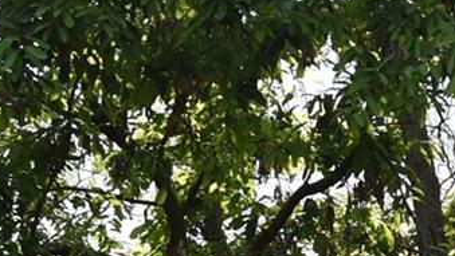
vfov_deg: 5.9
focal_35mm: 190
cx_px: 173
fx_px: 2293
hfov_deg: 11.3
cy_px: 814
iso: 200
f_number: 6.3
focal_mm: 20
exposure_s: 1/250
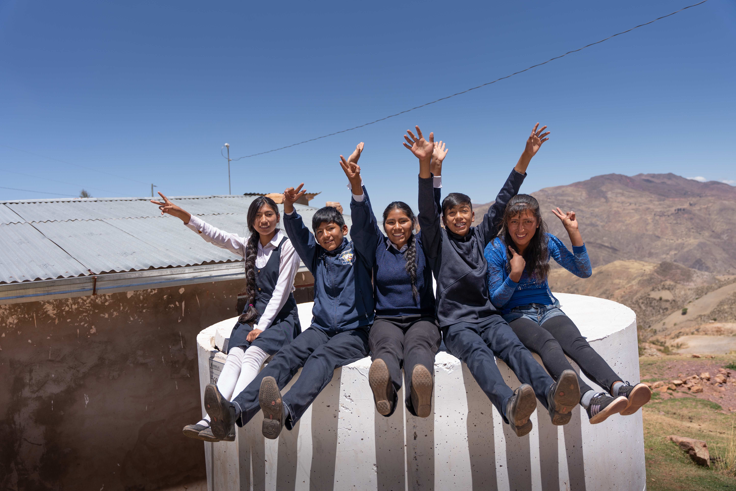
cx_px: 368
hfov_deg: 63.3
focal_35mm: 29
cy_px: 246
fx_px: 597
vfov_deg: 44.7
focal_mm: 29.2
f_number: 2.8
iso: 64
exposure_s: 1/2000
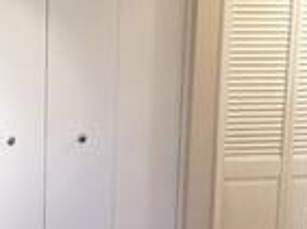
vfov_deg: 10.6
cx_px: -54
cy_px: 382
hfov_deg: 14.5
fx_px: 1168
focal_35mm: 132
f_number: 2.2
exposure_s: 1/15
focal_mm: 4.15
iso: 80
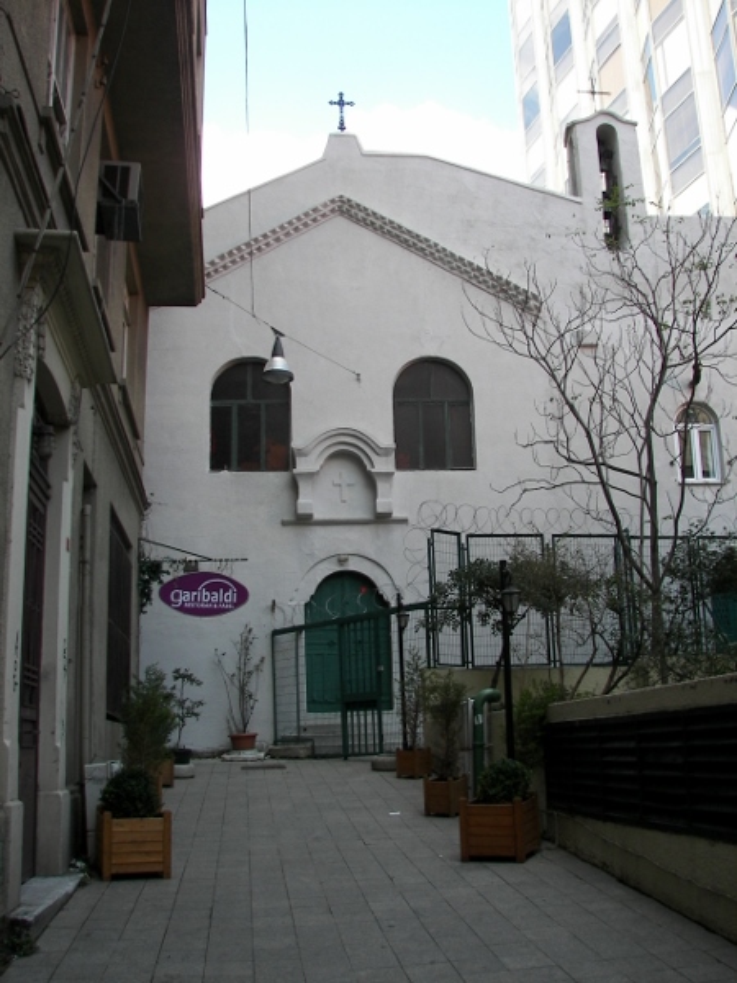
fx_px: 1022
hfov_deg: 39.7
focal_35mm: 36
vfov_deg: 51.4
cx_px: 368
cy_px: 492
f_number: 2.8
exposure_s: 1/125
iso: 50
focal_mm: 6
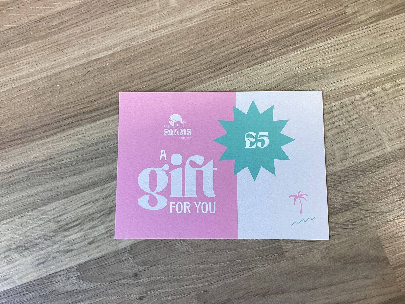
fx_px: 363
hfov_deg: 58.4
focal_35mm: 31
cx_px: 202
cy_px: 152
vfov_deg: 45.4
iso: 64
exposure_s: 1/100
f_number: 2.4
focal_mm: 3.3
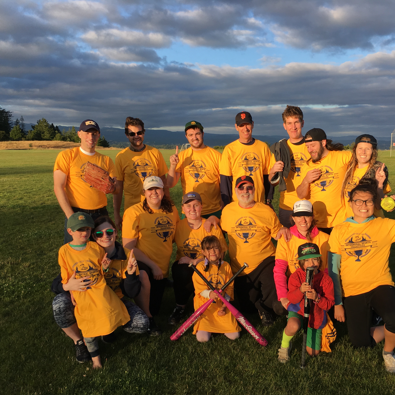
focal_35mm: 35
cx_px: 232
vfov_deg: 47.2
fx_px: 452
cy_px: 202
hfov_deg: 47.0
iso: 25
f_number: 2.2
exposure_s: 1/818
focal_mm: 4.15
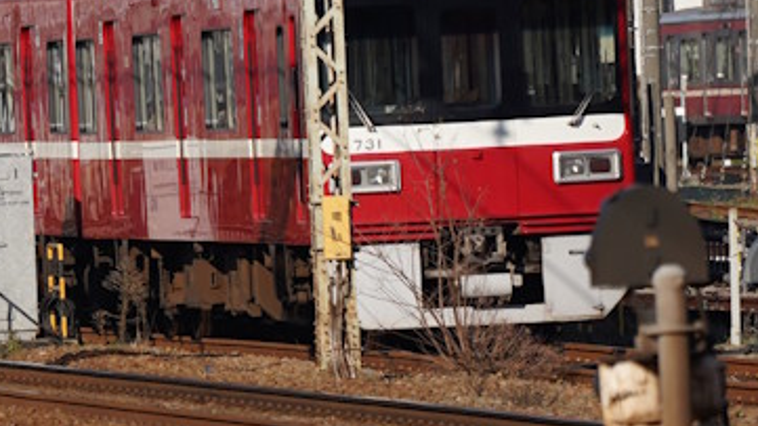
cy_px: 81
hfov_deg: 7.4
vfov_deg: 4.2
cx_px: 248
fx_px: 5828
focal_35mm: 290
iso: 200
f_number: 4
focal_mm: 200
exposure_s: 1/2000
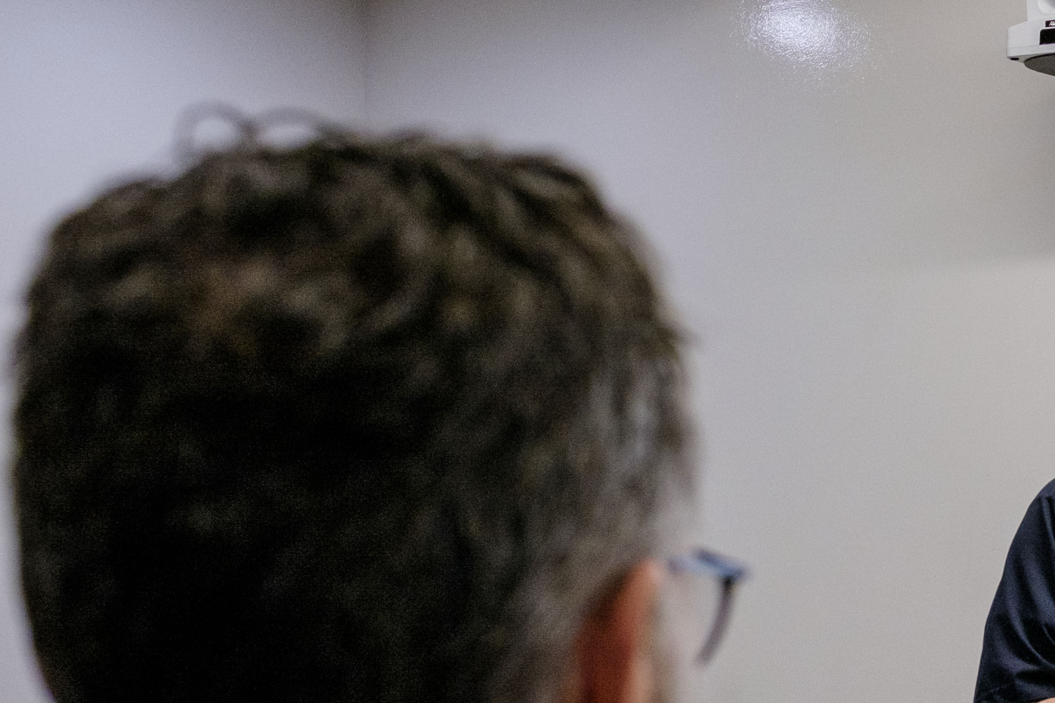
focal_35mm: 118
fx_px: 3458
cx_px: 1510
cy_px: 808
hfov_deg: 16.1
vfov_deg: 11.4
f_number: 3.2
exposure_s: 1/180
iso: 800
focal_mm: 27
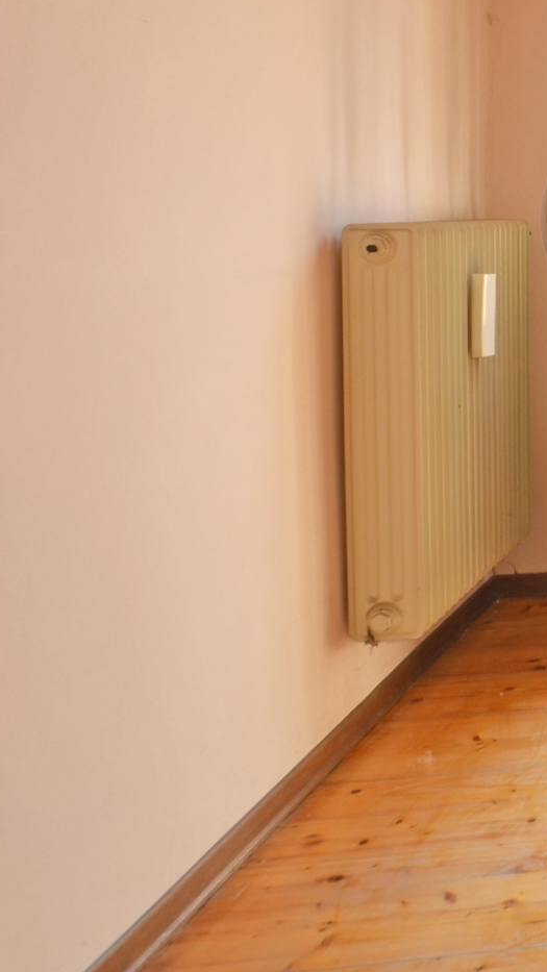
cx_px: 1142
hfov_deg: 17.6
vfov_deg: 45.4
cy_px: 222
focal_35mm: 43
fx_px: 1108
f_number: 8
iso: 100
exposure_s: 1/15
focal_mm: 10
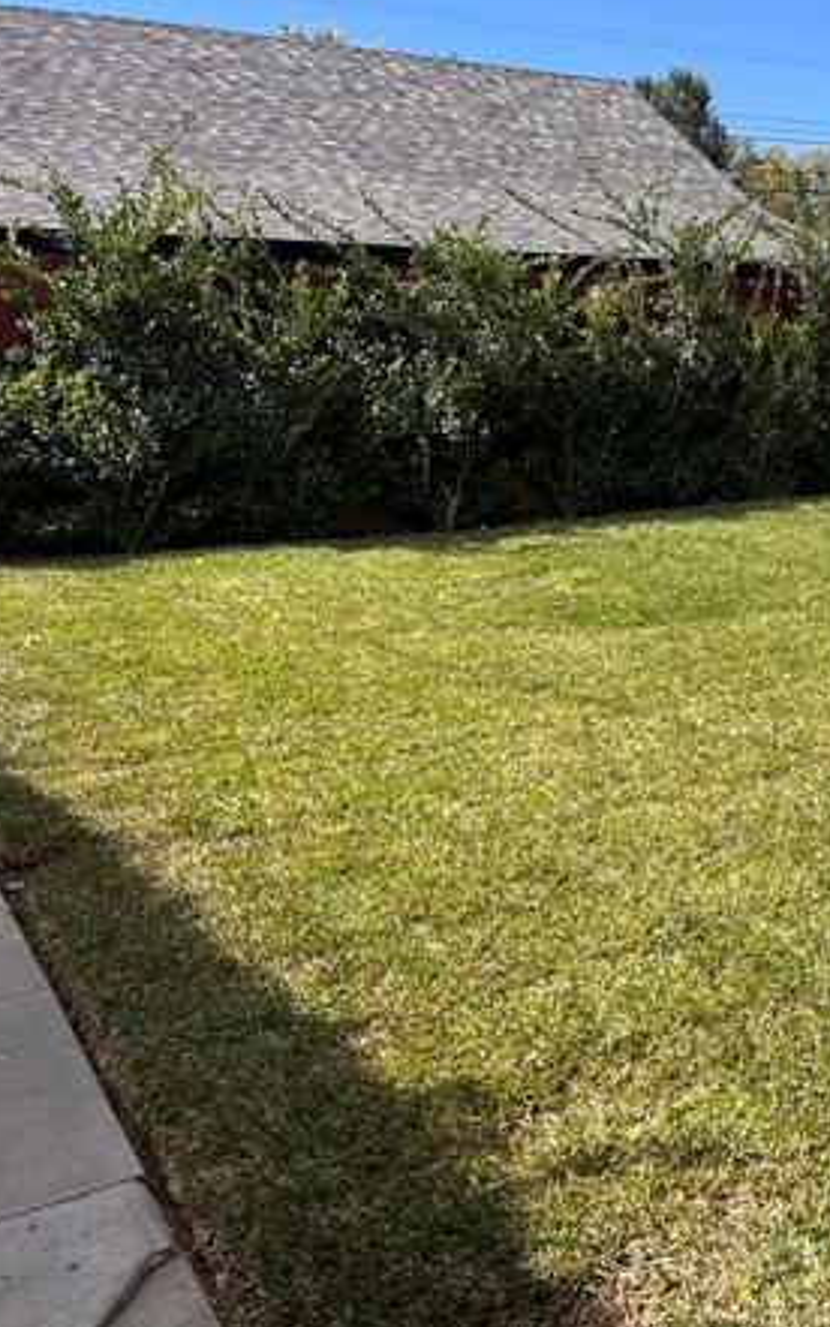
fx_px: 1446
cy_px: 626
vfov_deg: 49.2
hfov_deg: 29.0
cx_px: 914
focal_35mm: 40
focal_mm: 5.7
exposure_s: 1/2457
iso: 50
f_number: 1.5
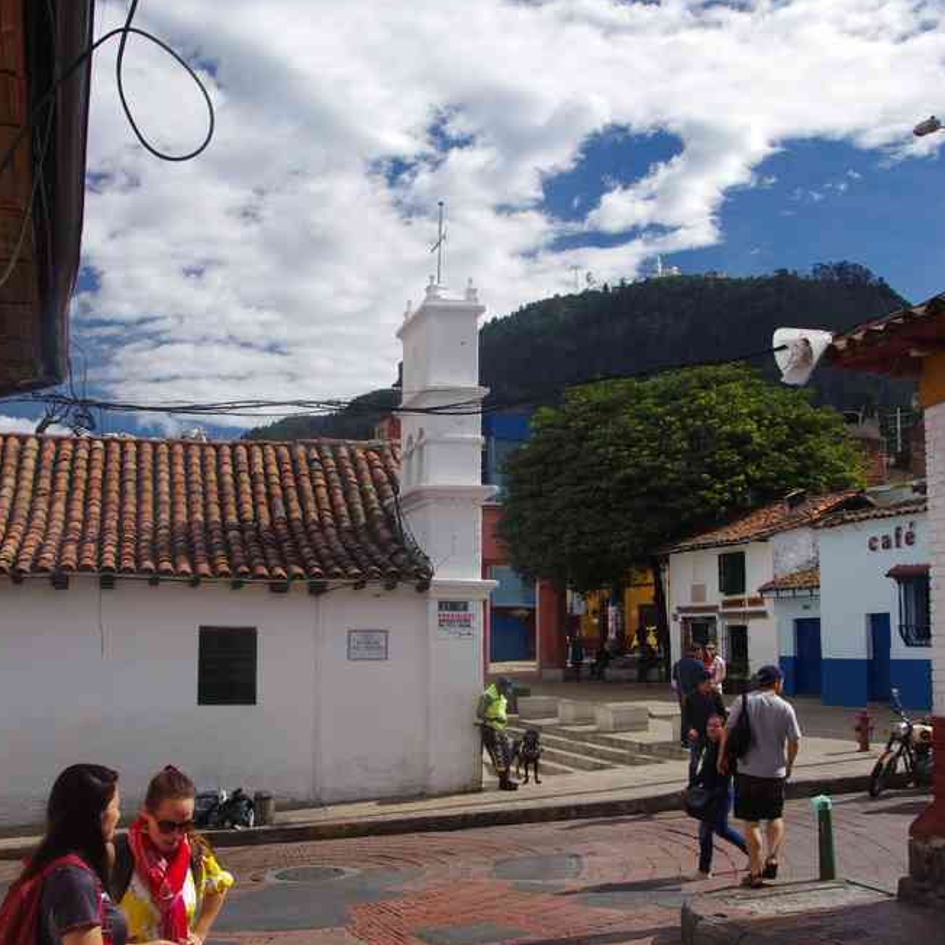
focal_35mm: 43
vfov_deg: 39.1
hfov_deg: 39.2
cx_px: 468
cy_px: 525
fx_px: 1328
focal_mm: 21.9
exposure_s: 1/100
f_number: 11
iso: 200
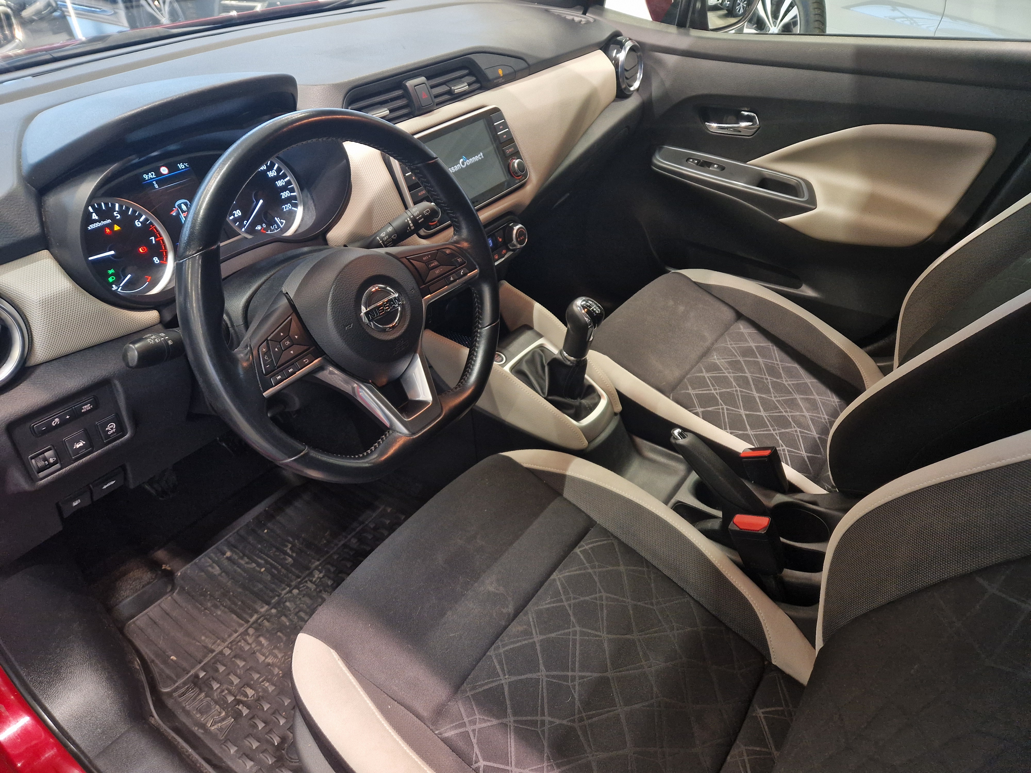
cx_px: 516
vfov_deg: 58.9
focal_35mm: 23
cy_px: 386
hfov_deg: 73.9
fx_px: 685
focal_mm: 5.4
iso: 320
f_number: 1.8
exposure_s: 1/100
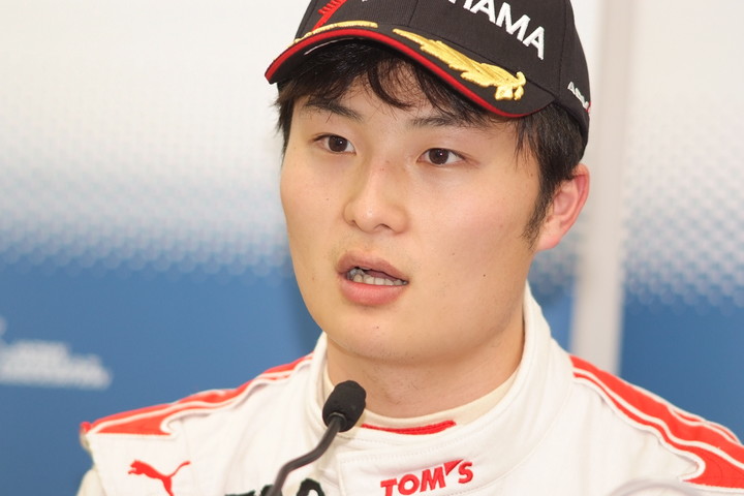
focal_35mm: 270
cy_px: 248
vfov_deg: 5.1
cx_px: 372
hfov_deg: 7.6
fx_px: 5580
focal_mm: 180
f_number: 2.8
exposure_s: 1/250
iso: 800
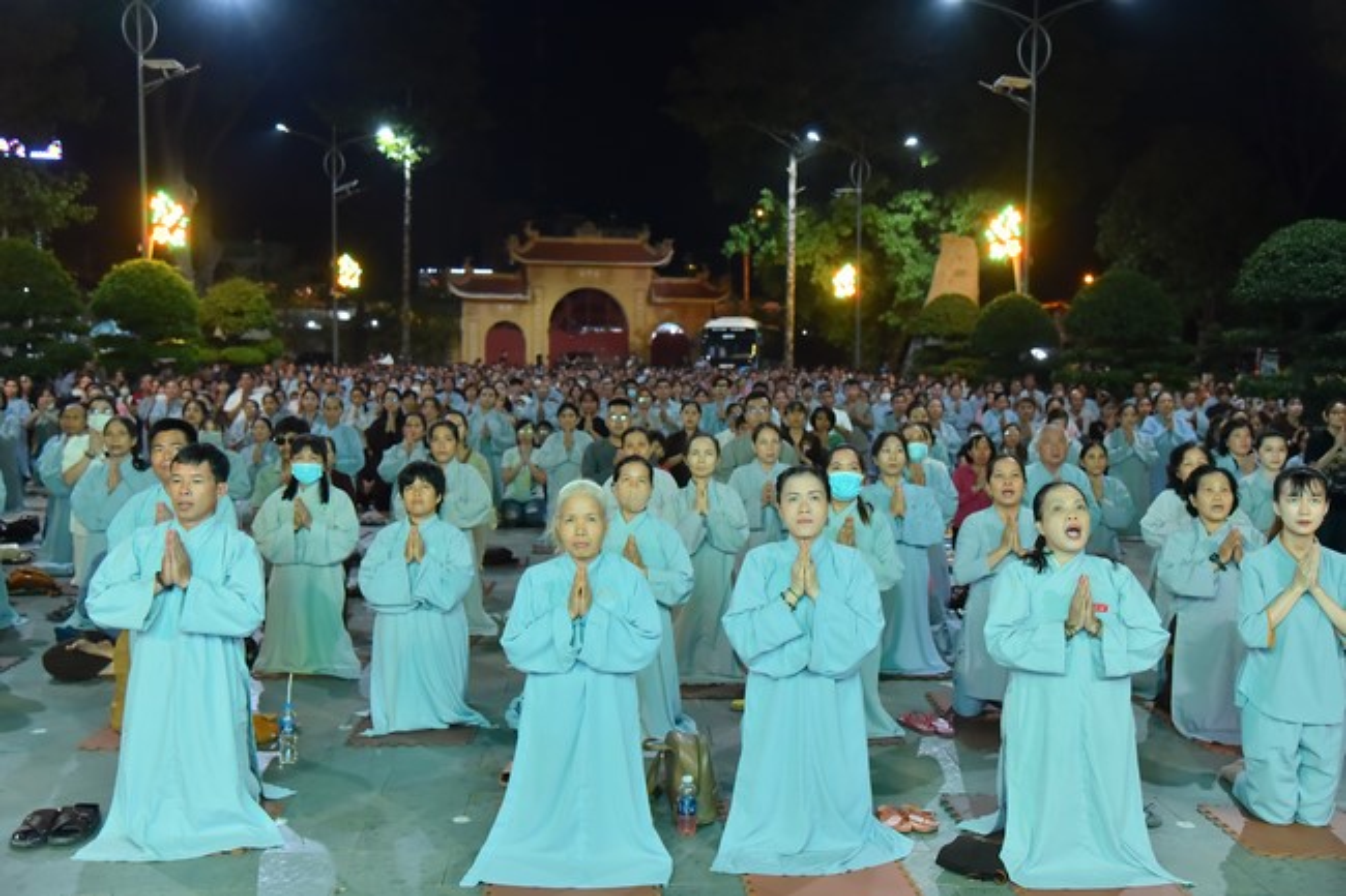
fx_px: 1420
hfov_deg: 50.7
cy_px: 448
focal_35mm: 38
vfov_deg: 35.0
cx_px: 673
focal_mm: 38
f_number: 4.5
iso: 2000
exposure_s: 1/125
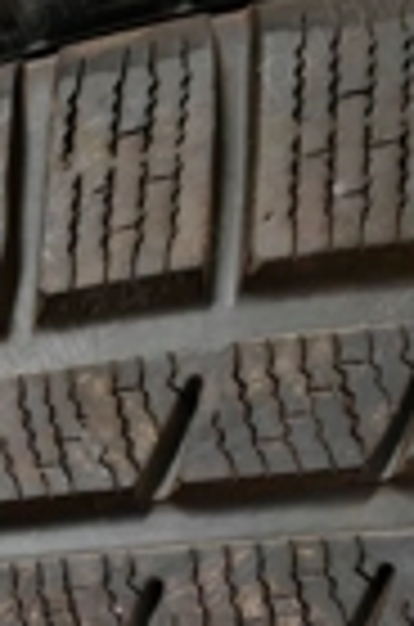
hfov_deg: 25.3
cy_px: 748
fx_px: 832
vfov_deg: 33.6
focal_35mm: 48
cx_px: -76
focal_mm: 1.96
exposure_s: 1/33
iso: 1250
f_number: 2.2
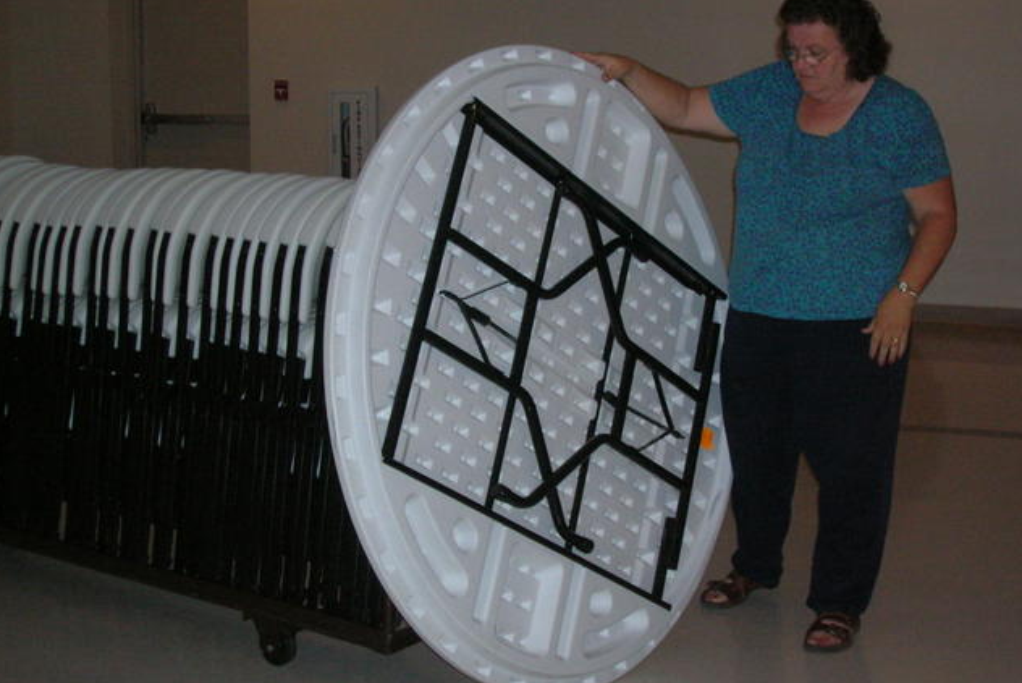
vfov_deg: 22.3
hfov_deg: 32.9
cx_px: 509
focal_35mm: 61
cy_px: 336
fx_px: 1732
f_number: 3.5
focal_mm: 9.7
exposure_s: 1/60.1
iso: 200
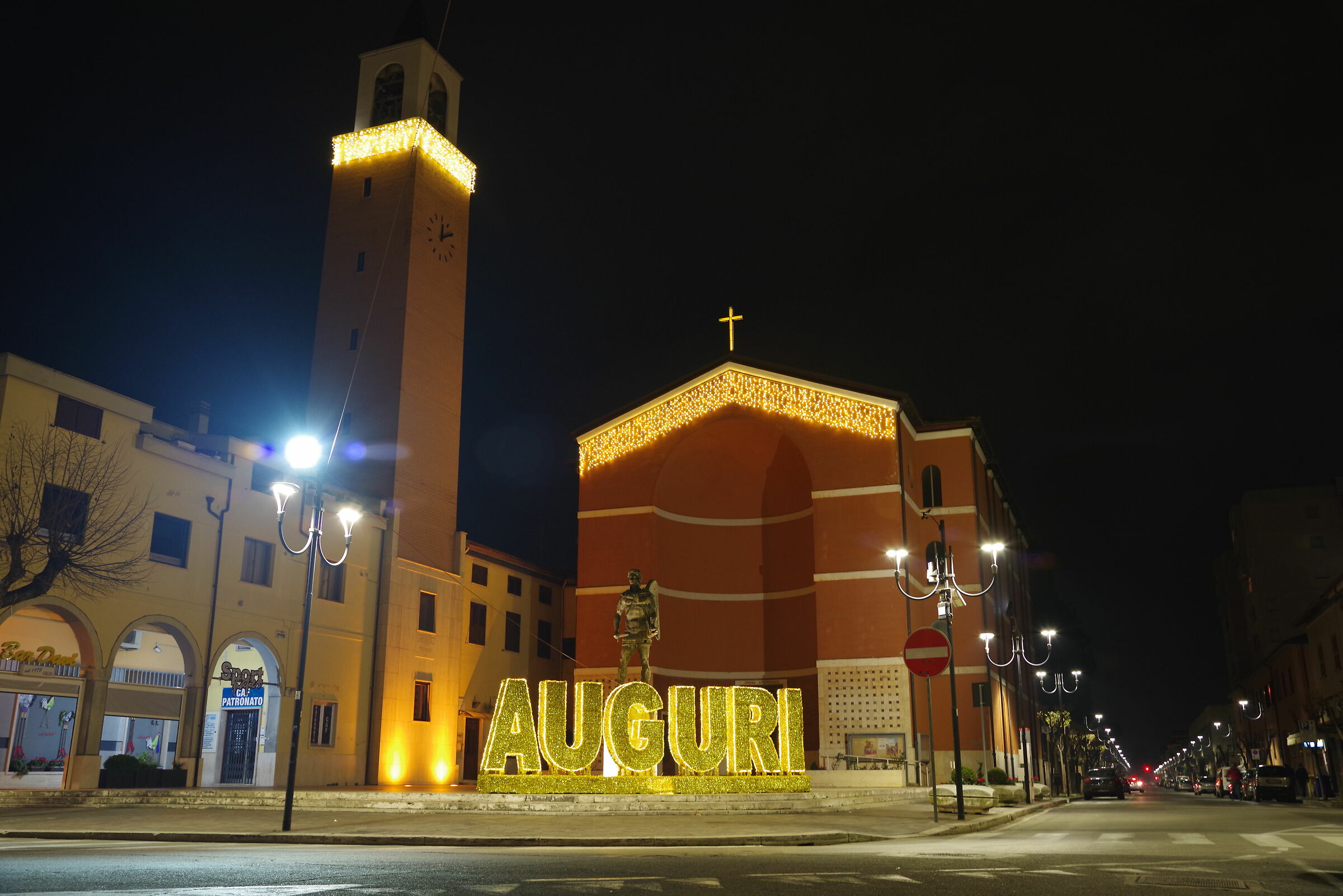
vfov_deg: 42.4
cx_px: 672
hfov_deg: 60.3
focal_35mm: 31
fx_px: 1157
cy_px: 448
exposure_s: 1/2.5
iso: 800
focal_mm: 31
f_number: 5
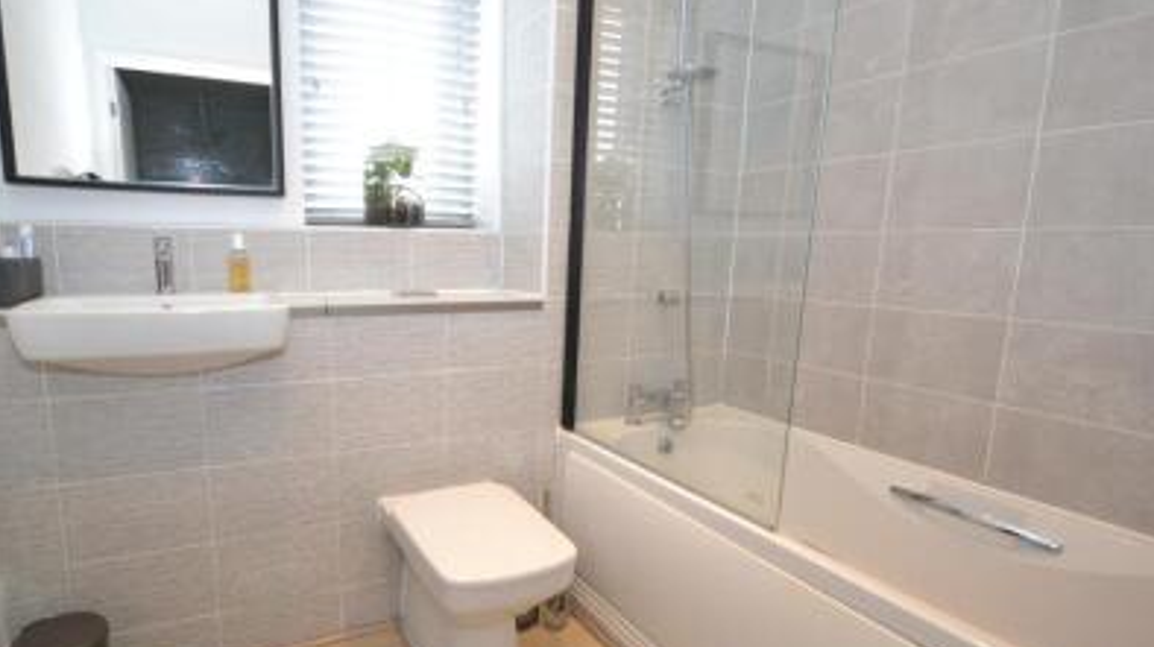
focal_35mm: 19
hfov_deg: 89.1
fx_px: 581
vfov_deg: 58.1
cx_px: 498
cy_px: 356
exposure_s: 1/60
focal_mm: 10
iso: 720
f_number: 4
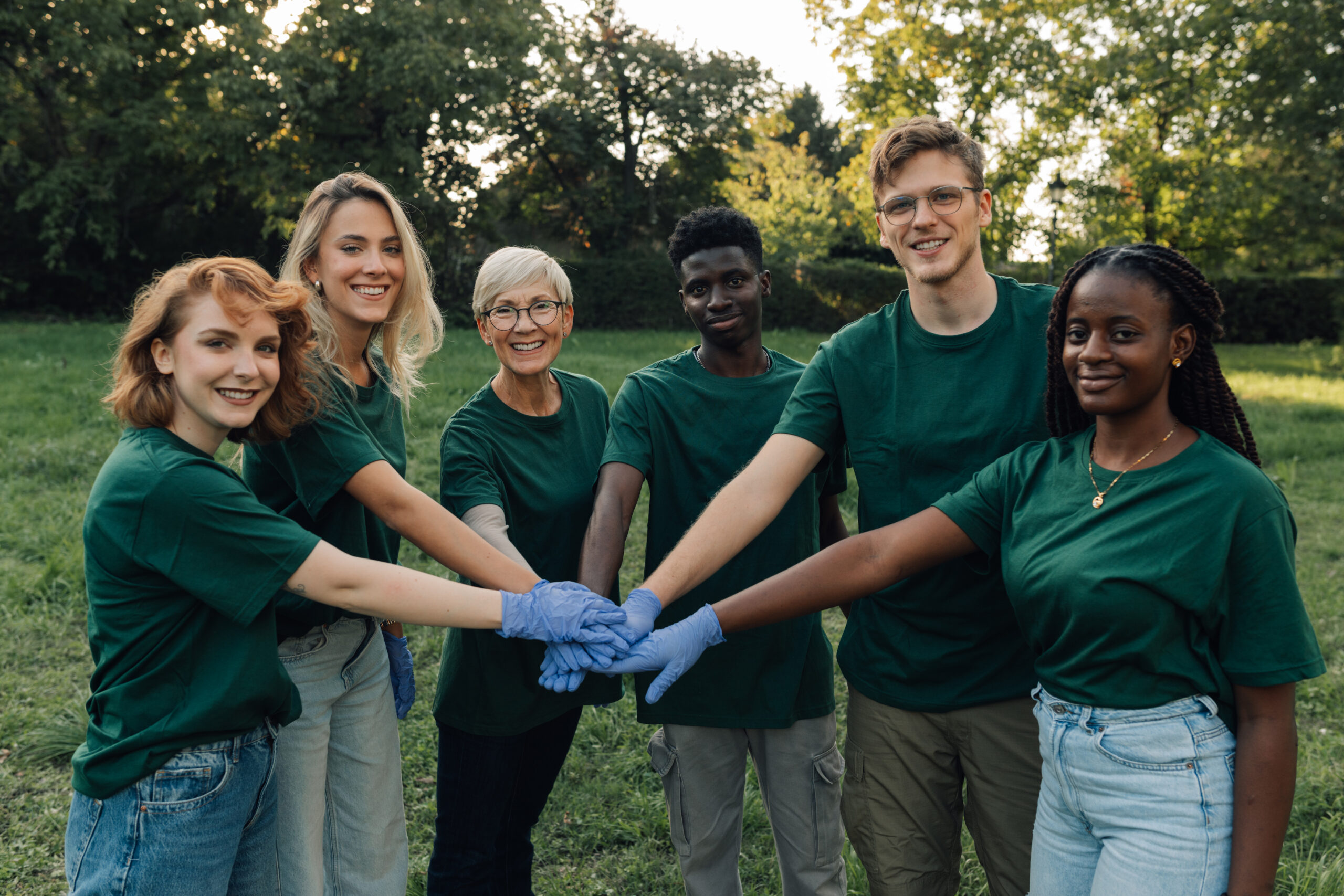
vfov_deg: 37.9
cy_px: 448
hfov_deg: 54.4
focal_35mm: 35
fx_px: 1307
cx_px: 672
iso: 250
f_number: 4
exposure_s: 1/200
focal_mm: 35
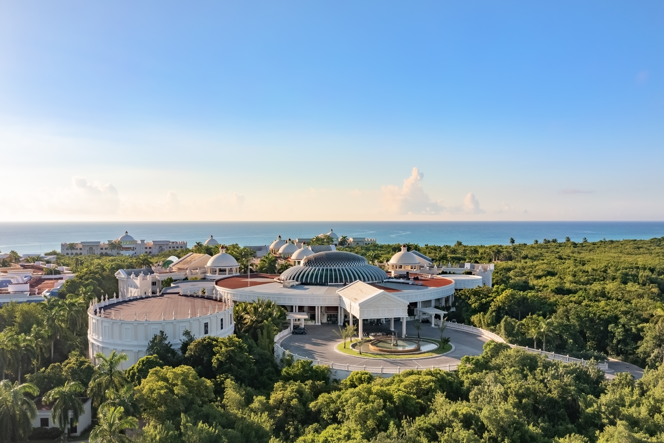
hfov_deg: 65.5
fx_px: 516
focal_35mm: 28
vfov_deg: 46.4
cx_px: 332
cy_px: 222
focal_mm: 10.26
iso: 100
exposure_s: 1/120
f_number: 6.3
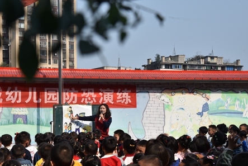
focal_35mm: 72
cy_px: 115
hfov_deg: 27.9
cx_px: 90
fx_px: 496
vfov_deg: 18.9
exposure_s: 1/500
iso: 400
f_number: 11
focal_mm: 50
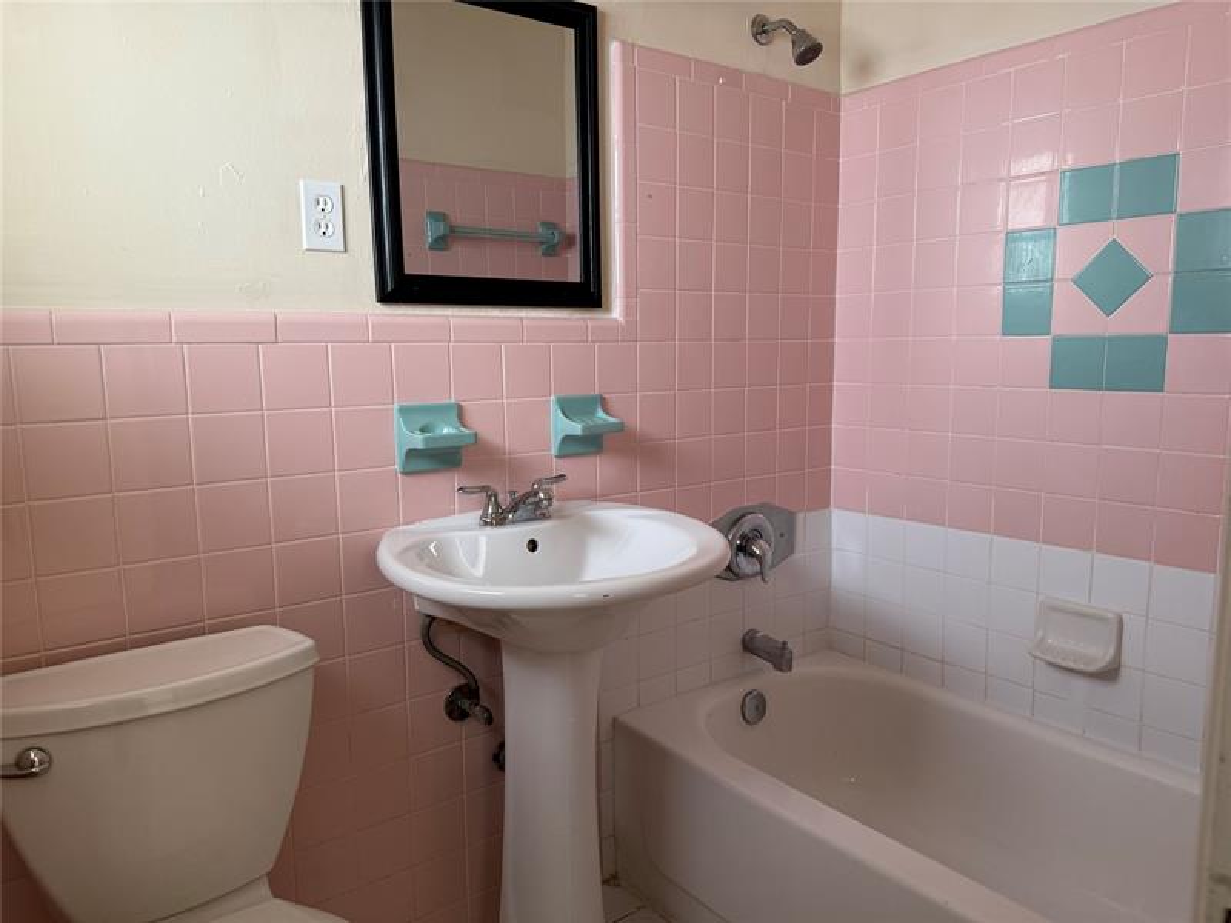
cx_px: 616
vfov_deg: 56.8
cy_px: 462
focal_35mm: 24
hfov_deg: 71.6
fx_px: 853
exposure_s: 1/75
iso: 200
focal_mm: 6.76
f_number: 1.78
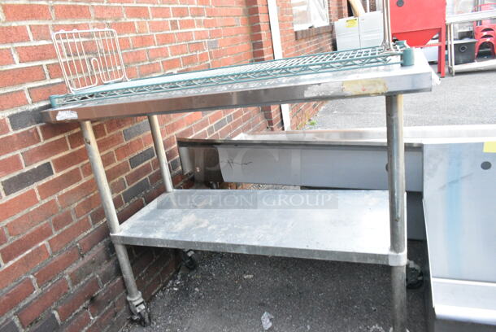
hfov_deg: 67.3
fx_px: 372
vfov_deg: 48.0
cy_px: 166
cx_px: 248
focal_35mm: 27
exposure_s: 1/400
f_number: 8
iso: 6400
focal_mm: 18
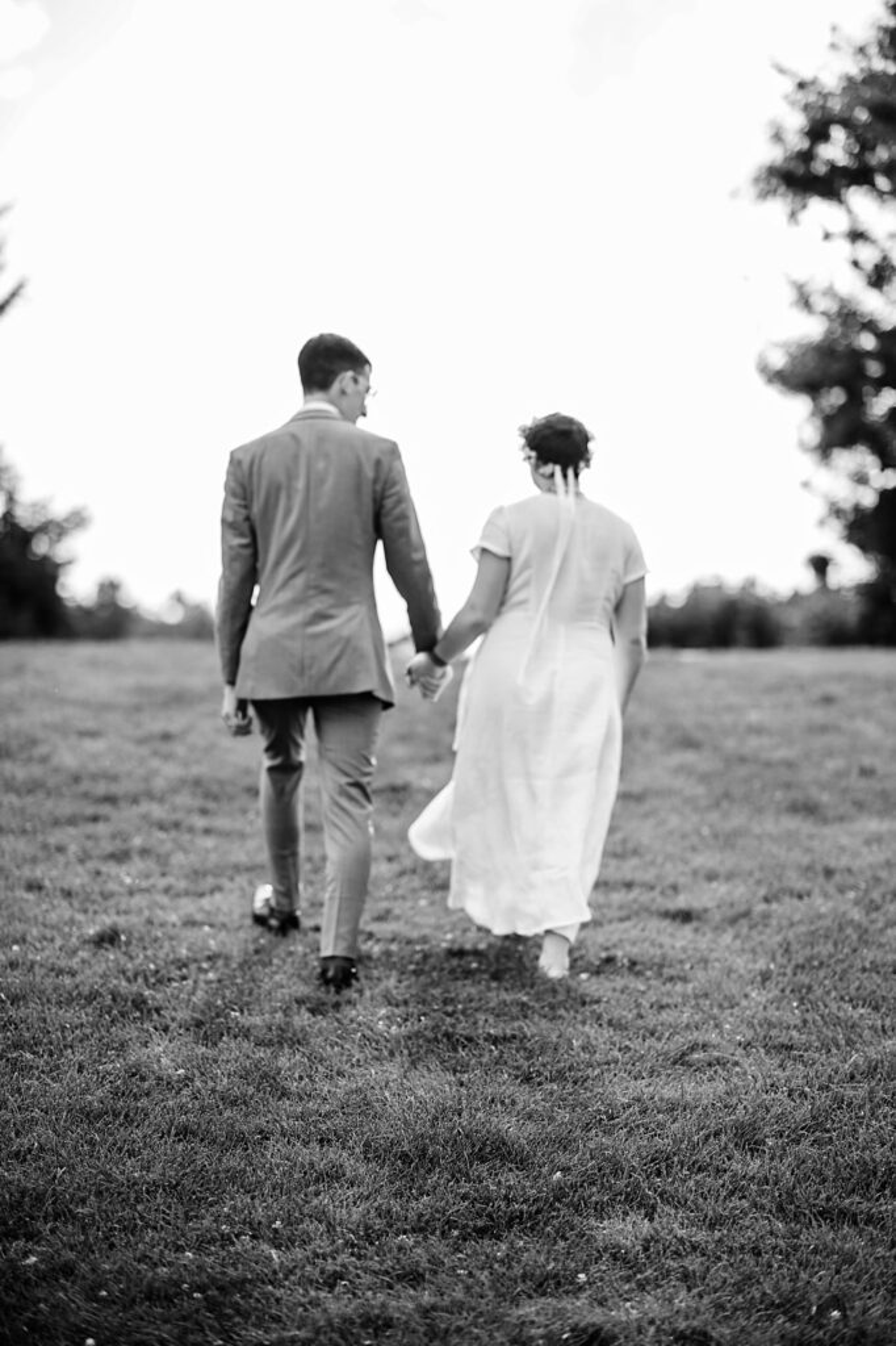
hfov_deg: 16.1
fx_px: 3175
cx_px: 448
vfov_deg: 23.9
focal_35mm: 85
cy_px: 673
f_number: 1.8
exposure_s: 1/2500
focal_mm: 85
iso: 200
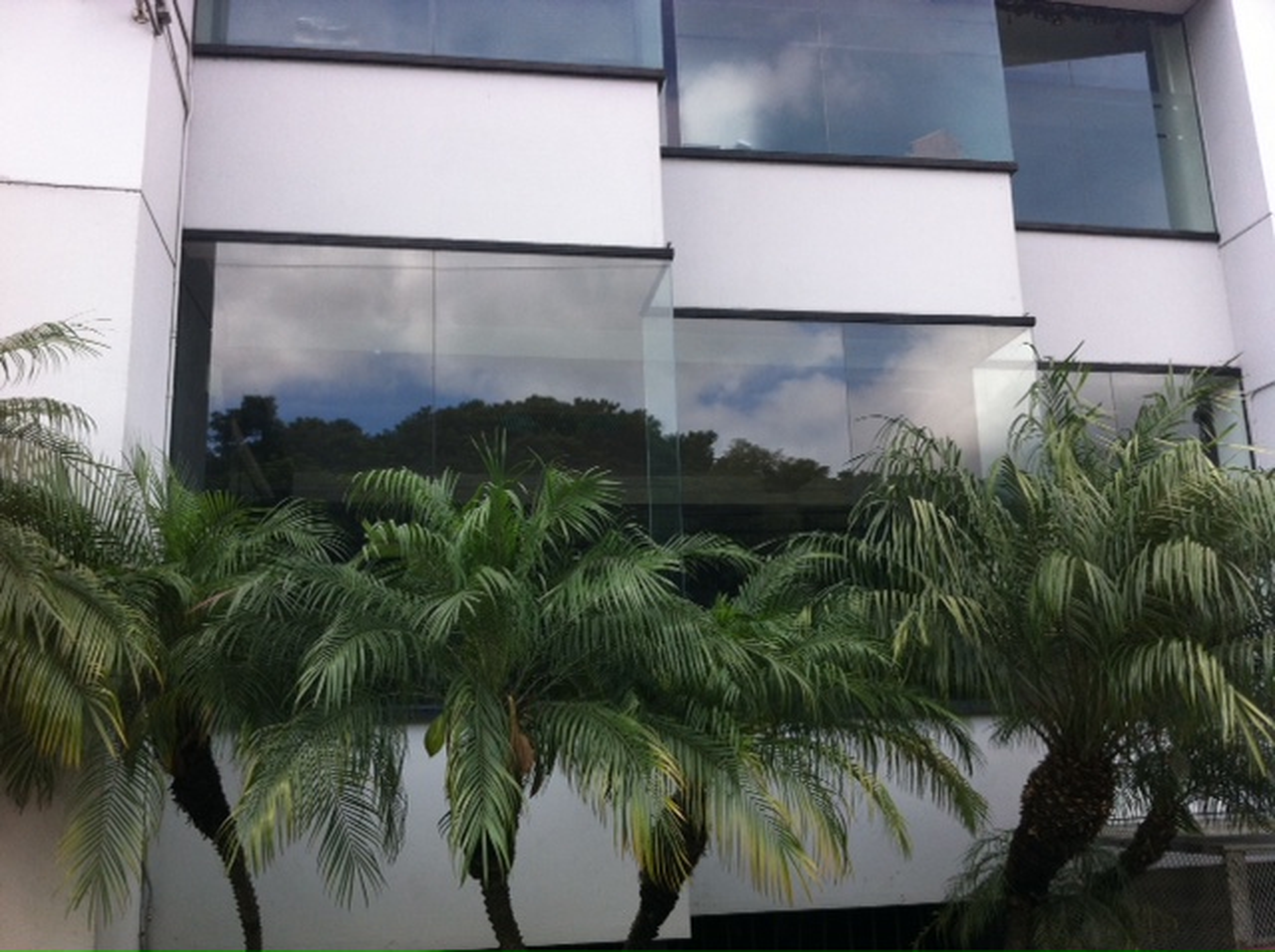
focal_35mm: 35
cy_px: 476
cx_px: 638
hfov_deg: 52.7
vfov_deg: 40.6
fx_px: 1287
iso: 80
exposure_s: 1/252
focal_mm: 3.85
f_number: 2.8
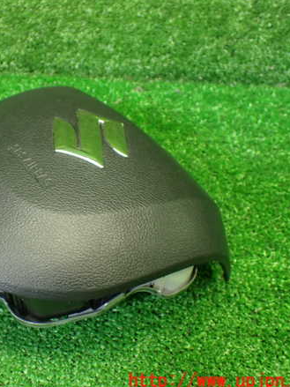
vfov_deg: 45.8
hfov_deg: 34.2
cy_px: 194
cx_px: 63
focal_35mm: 41
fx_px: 458
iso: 800
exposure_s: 1/100
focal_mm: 5.4
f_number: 2.3
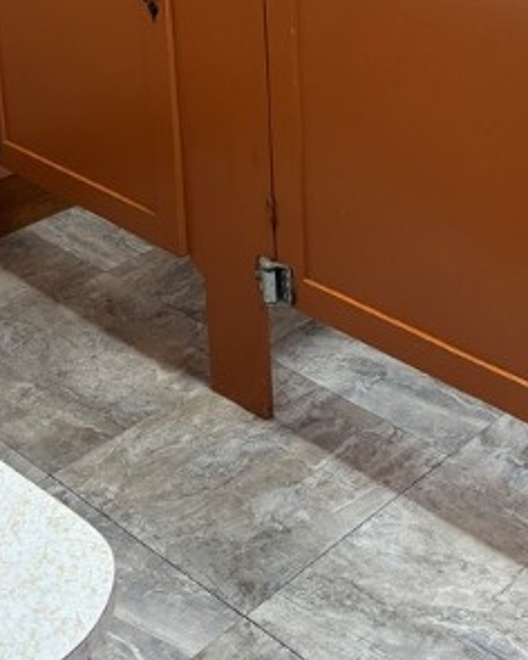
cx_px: 387
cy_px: -40
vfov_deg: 26.7
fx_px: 1289
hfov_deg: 23.0
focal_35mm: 66
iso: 80
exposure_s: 1/60
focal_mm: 5.96
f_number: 1.6
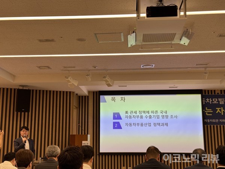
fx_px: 312
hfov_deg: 39.7
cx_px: 112
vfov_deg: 30.3
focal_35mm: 48
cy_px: 84
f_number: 1.78
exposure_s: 1/60
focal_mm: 6.76
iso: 64
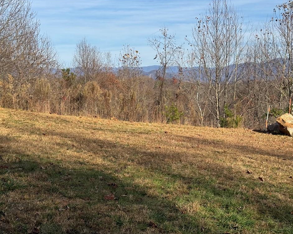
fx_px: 442
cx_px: 154
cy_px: 116
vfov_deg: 29.7
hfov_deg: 36.6
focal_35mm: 51
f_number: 1.78
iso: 64
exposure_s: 1/3817
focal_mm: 6.76
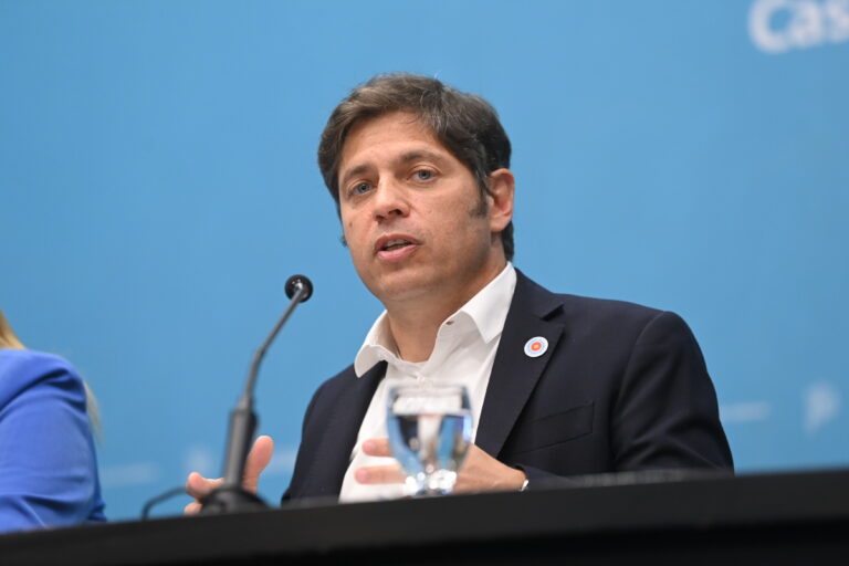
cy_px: 283
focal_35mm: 180
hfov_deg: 11.4
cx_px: 424
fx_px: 4245
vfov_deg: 7.6
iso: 2500
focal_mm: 180
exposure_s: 1/200
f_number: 3.5
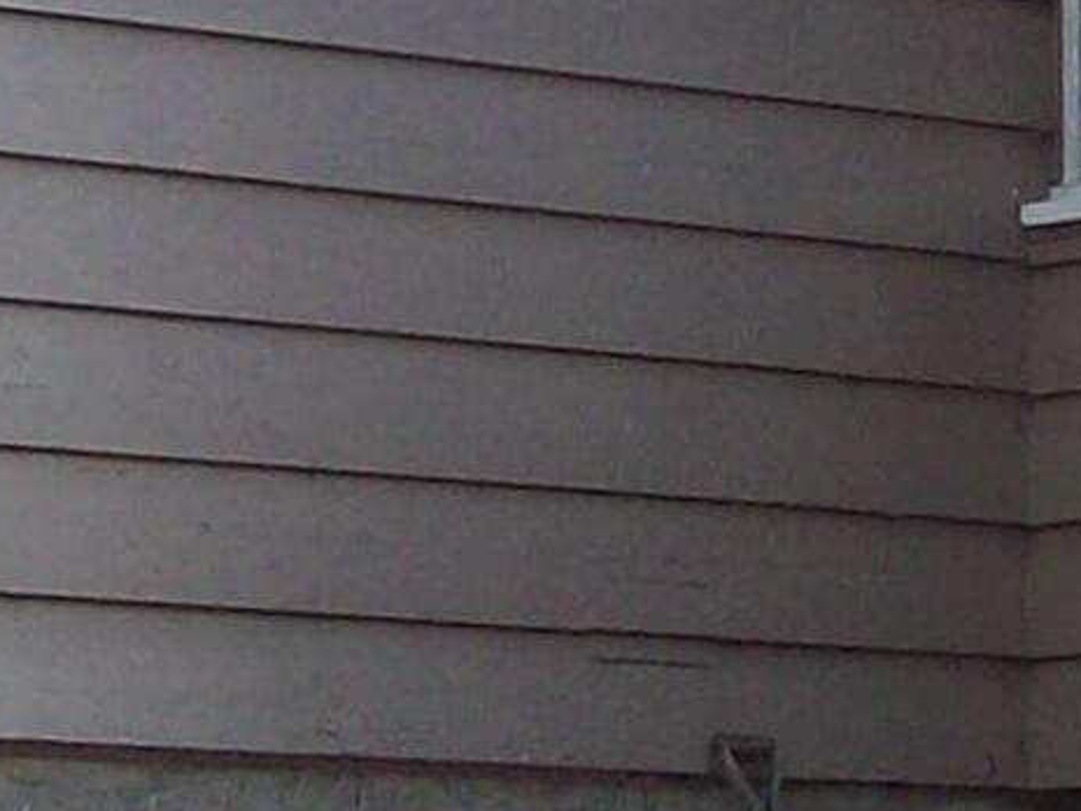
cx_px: 489
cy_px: 119
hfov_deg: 8.5
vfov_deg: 6.4
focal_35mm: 233
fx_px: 7276
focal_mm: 6
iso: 80
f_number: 2.7
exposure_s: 1/195
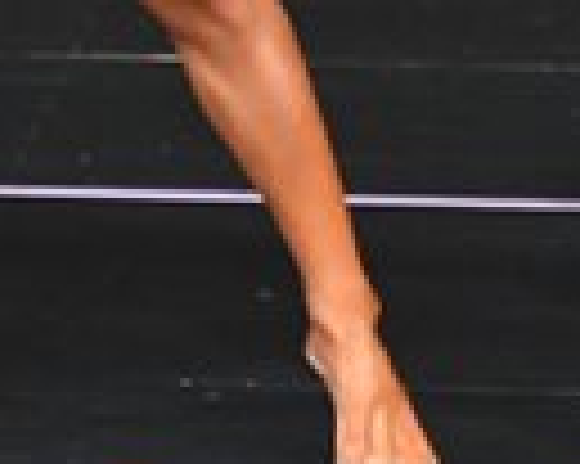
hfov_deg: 1.1
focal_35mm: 1781
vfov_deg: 0.9
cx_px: 407
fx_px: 30549
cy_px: -428
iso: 4000
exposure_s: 1/400
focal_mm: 210
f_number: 5.6
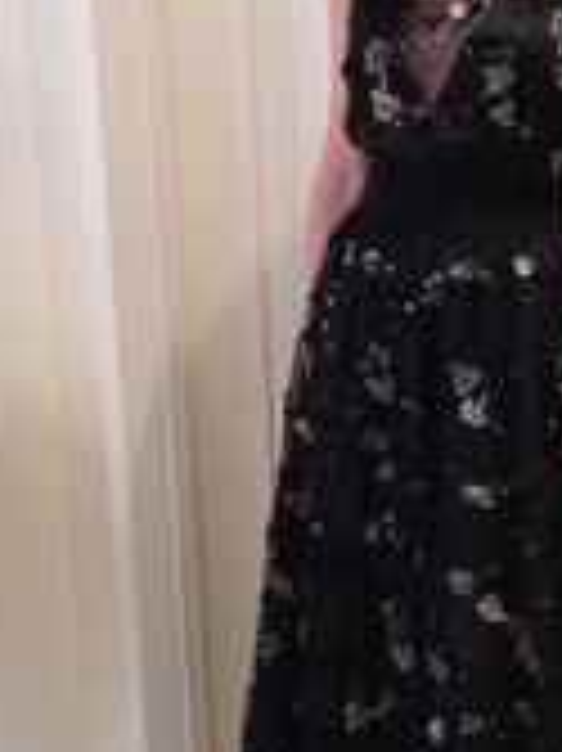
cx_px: 499
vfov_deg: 24.7
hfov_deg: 18.4
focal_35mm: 79
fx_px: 1712
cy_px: 342
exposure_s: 1/20
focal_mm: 4.12
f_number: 2.4
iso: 250
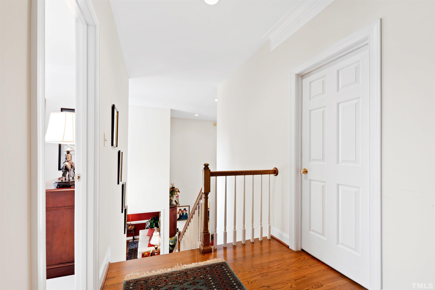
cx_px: 218
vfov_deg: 77.3
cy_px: 145
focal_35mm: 15
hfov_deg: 100.4
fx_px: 181
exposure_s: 1.3
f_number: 8
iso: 100
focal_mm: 10
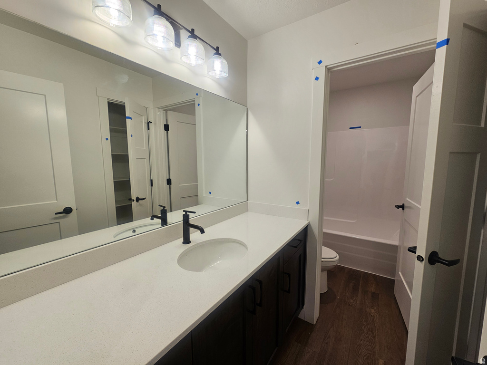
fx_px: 183
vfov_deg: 89.9
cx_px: 244
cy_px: 182
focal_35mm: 13
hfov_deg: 106.2
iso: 64
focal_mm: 2.2
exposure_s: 1/60
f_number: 2.2
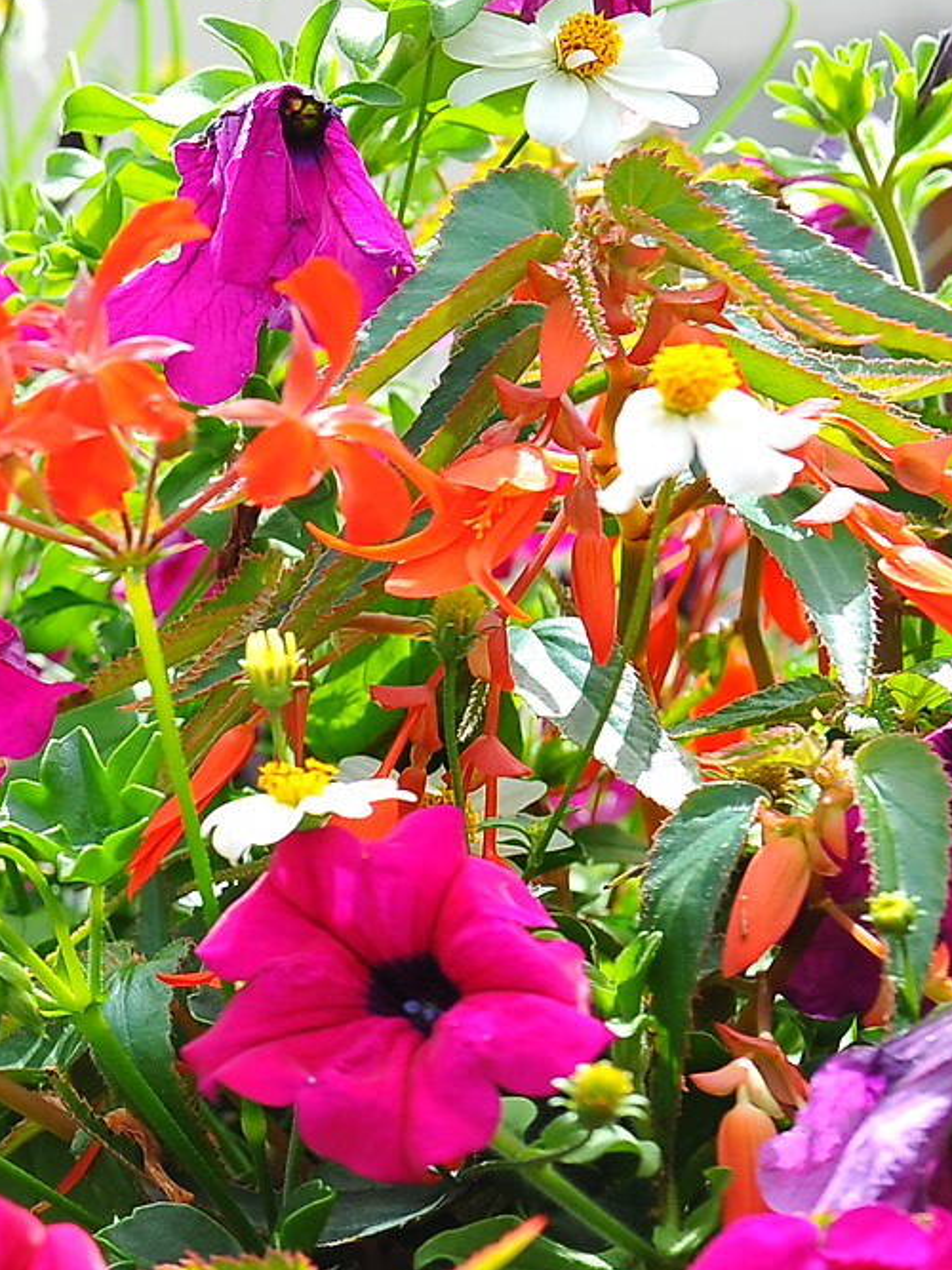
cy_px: 764
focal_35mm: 121
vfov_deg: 16.3
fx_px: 4438
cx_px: -1131
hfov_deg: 10.8
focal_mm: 35
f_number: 7.1
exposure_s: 1/200
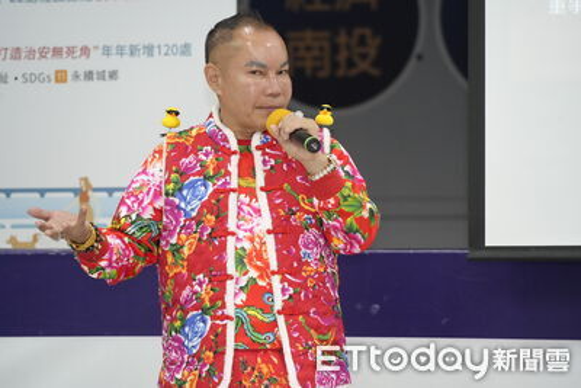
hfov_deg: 10.3
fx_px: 3229
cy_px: 194
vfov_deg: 6.9
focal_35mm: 200
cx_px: 290
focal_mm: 200
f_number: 5.6
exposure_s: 1/200
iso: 5000
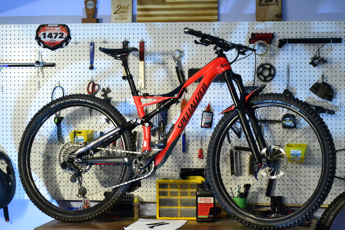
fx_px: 1006
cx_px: 172
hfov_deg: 19.5
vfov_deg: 13.0
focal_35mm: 105
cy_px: 115
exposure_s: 1/80
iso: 3200
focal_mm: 70
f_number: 5
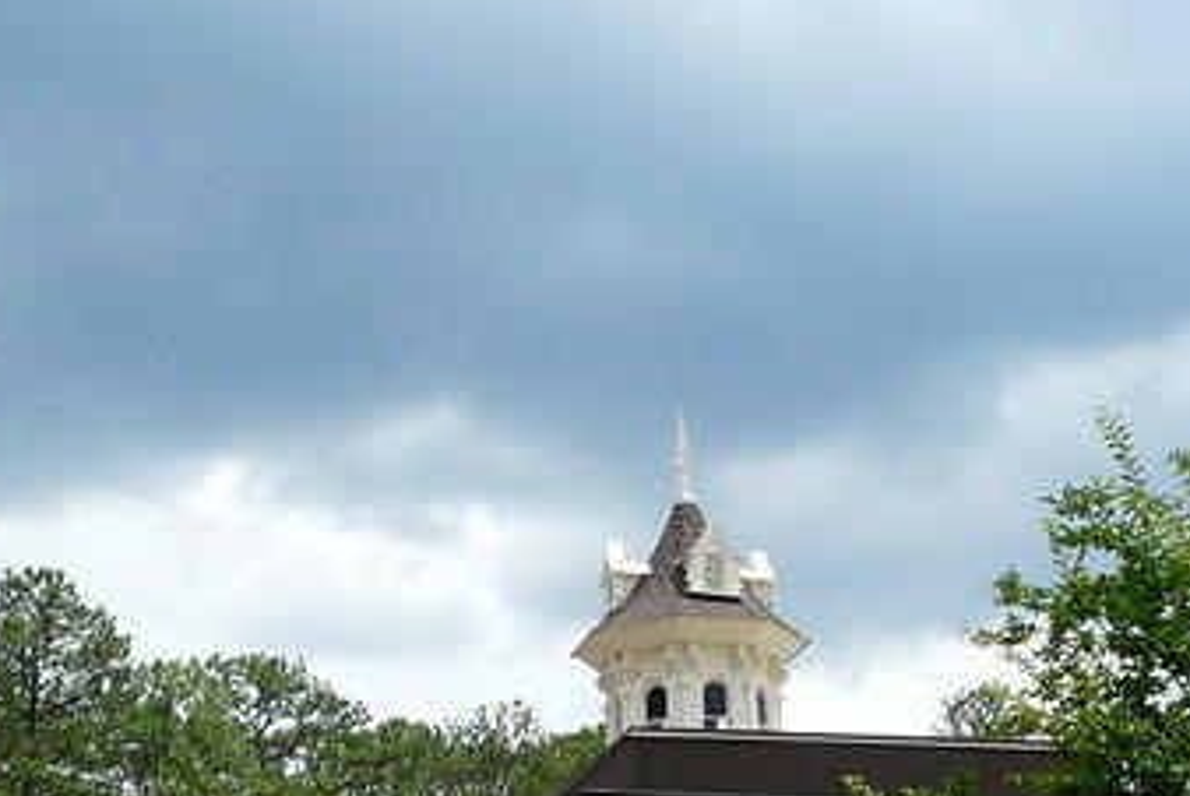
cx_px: 458
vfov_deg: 22.2
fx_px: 2018
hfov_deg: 32.7
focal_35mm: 61
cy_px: 532
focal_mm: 4.6
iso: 100
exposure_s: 1/320
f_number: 5.6
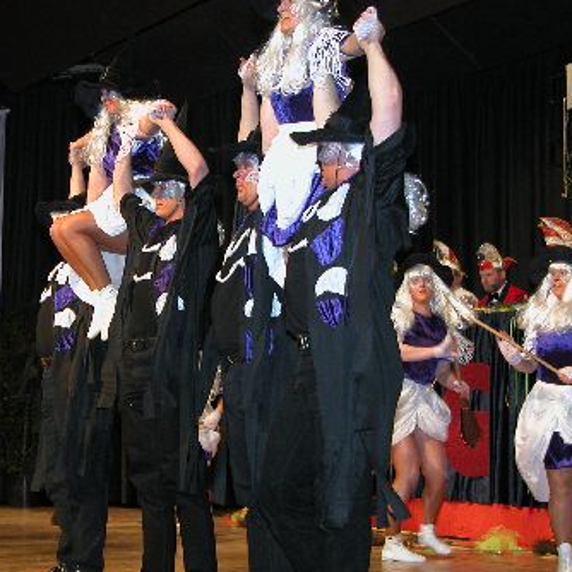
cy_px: 288
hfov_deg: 18.8
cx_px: 163
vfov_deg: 18.9
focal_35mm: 92
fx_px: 1720
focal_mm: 15.7
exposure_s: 1/60.3
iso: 200
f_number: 3.2
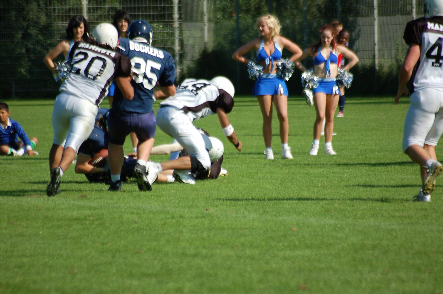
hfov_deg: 4.6
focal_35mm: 450
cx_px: 222
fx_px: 5527
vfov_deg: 3.0
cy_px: 147
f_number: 5.6
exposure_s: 1/1000
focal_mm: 300
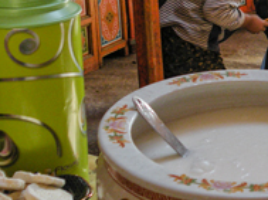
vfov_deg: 16.9
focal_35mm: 84
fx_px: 649
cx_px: 284
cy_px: -28
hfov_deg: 22.2
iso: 103
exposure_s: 1/65
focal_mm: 5.8
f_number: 3.2
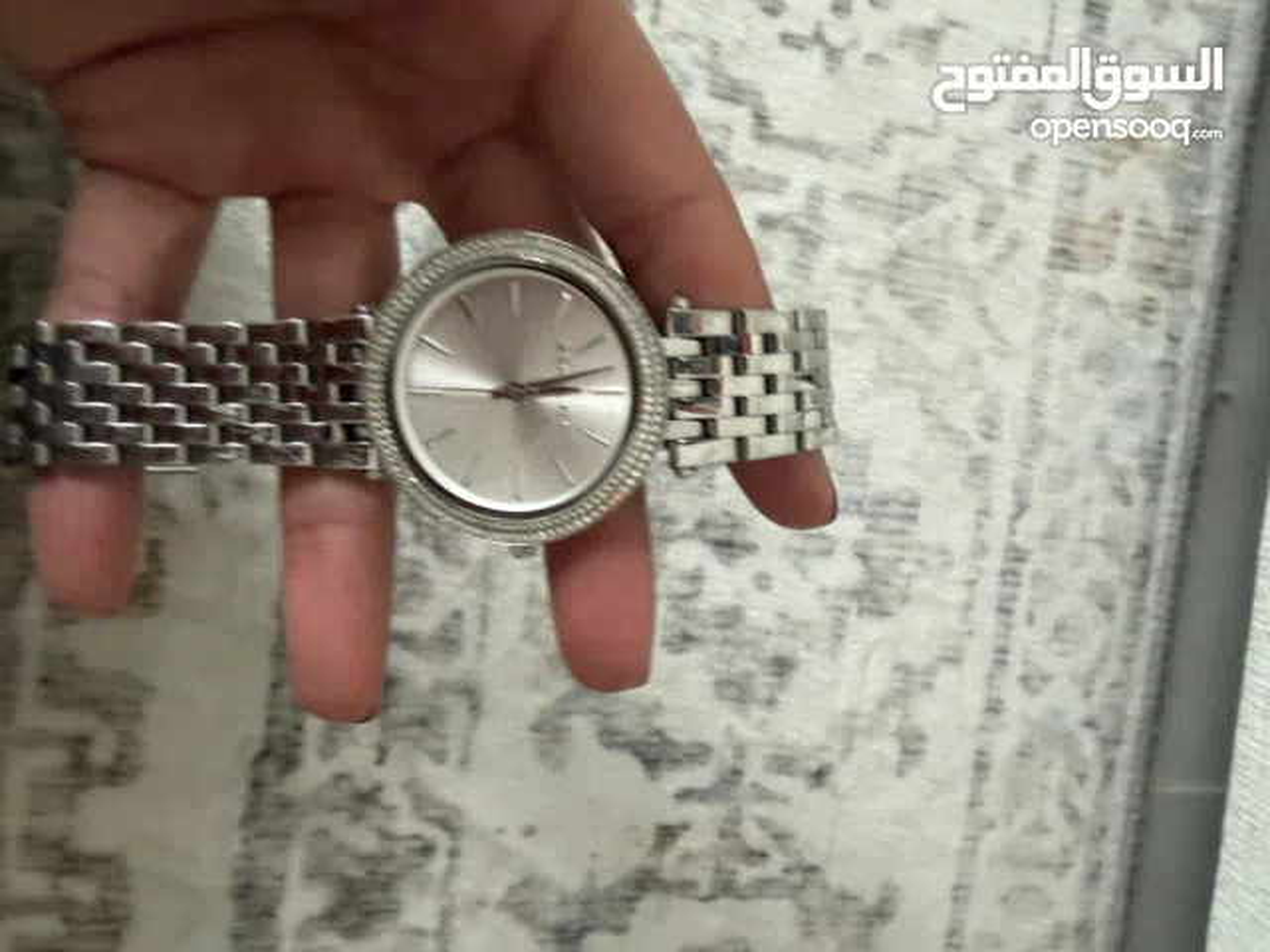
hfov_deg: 71.6
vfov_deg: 56.8
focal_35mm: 24
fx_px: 881
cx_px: 635
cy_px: 476
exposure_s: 1/68
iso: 320
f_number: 2.2
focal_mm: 2.22
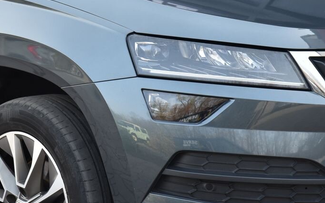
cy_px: 60
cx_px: 114
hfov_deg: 11.4
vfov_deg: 7.1
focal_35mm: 184
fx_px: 1630
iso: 500
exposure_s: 1/160
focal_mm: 120
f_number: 6.3
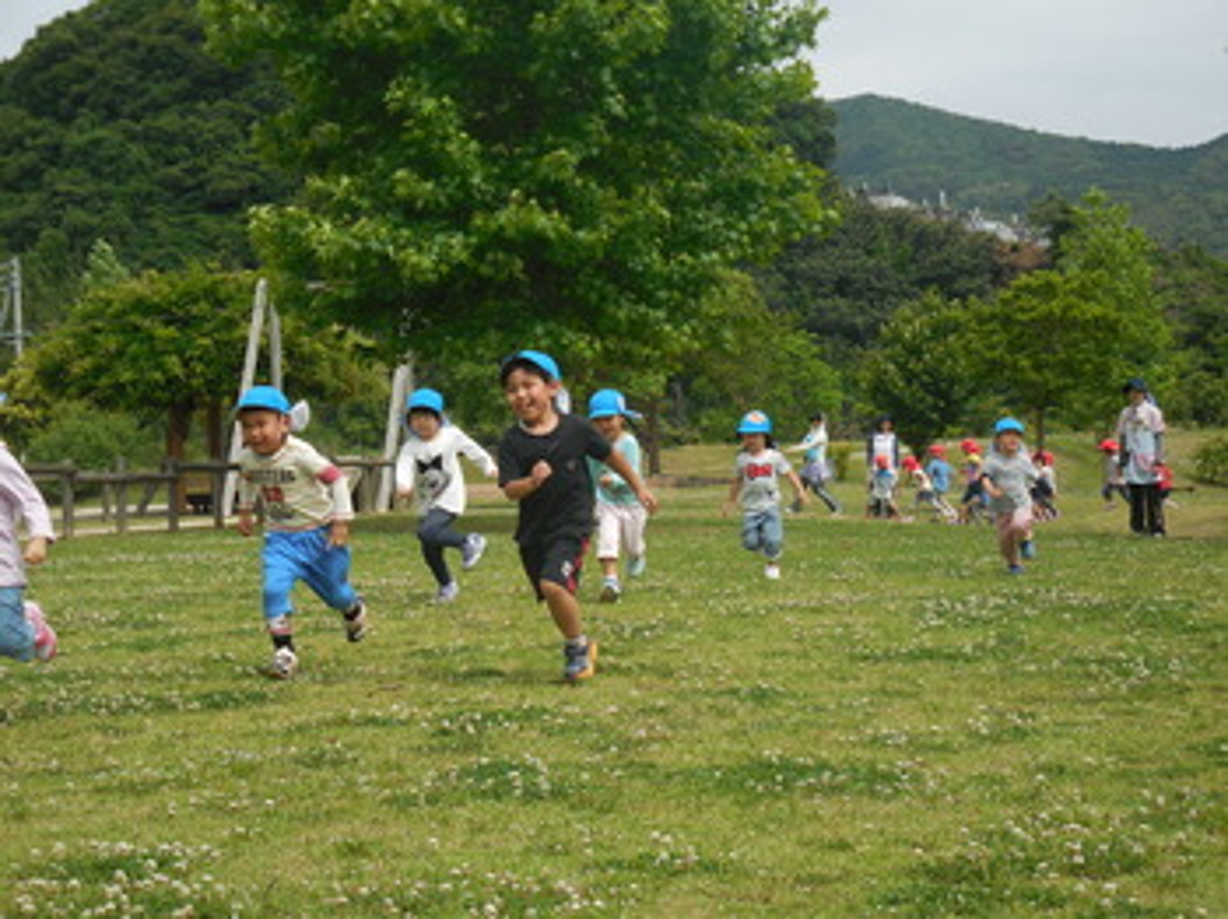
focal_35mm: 70
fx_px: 2482
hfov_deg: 27.8
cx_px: 614
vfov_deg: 21.0
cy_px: 460
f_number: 4.7
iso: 125
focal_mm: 12.6
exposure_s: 1/800
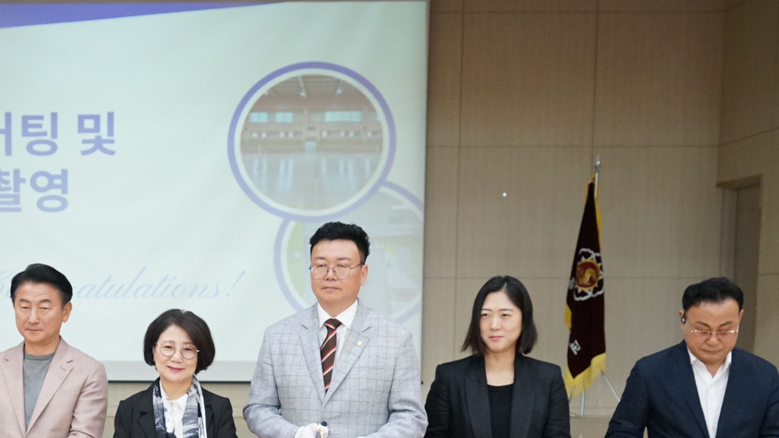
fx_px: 1260
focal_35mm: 61
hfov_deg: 33.3
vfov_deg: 19.2
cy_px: 434
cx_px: 142
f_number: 6.3
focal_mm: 34
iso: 3200
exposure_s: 1/125
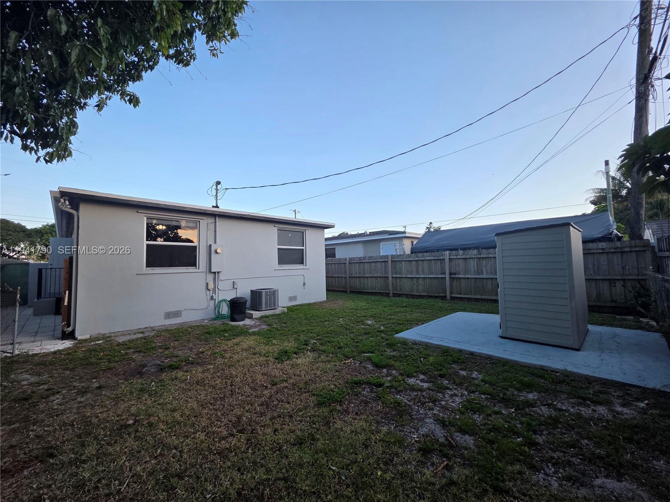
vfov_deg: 89.9
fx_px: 252
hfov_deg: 106.2
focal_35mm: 13
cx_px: 335
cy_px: 251
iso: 40
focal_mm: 2.2
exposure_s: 1/500
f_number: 1.9
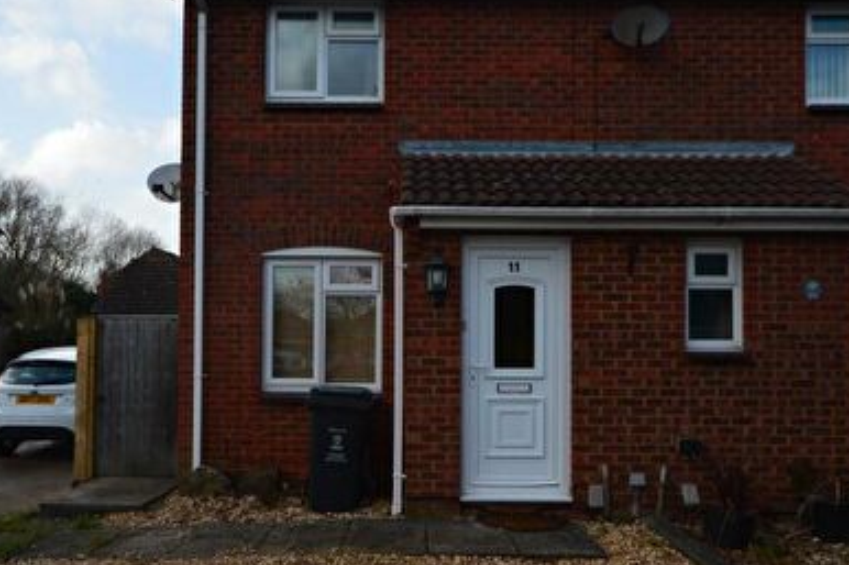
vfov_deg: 43.6
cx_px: 403
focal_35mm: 30
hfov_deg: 62.1
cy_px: 321
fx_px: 705
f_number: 6.3
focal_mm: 11
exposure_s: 1/160
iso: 100
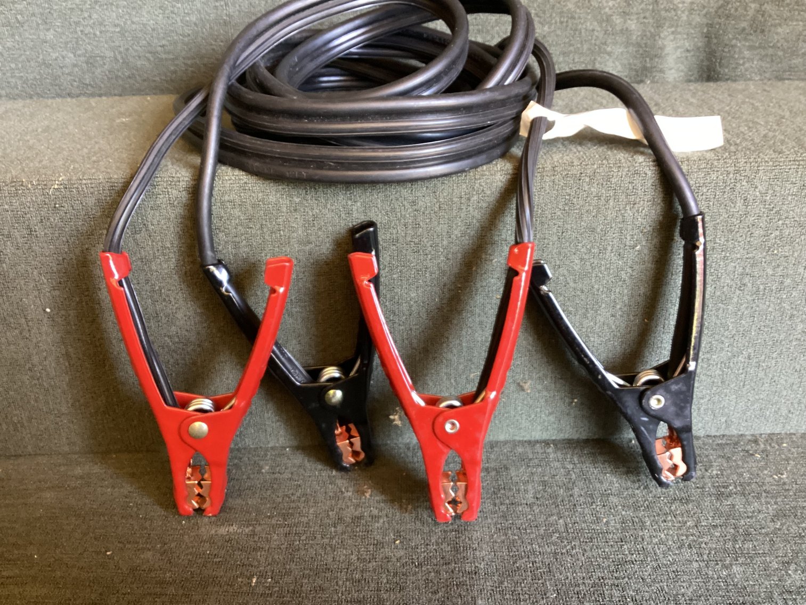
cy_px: 302
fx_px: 722
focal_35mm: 31
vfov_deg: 45.4
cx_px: 403
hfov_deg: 58.3
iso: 320
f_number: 2.4
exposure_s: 1/33
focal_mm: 3.3
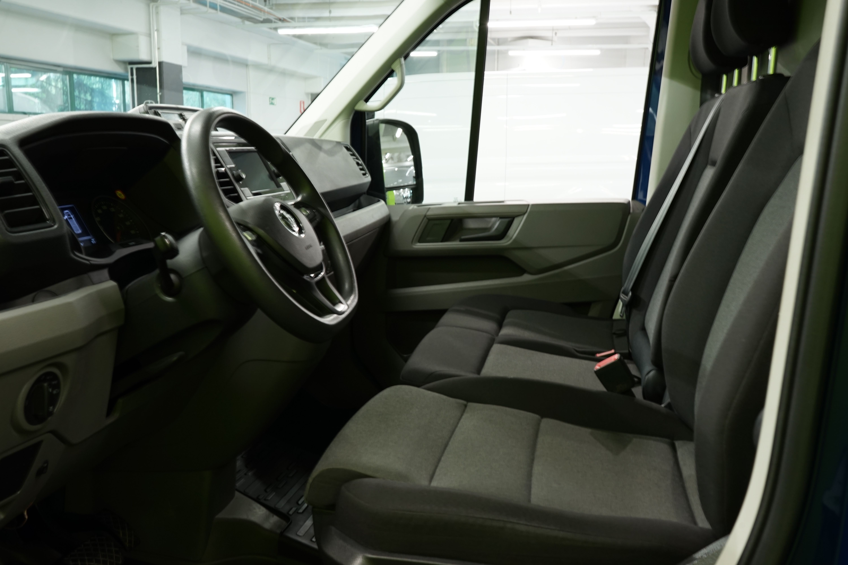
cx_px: 424
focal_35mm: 33
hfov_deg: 57.2
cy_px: 282
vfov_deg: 40.0
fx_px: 777
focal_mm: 33
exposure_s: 1/5
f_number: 11
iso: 500
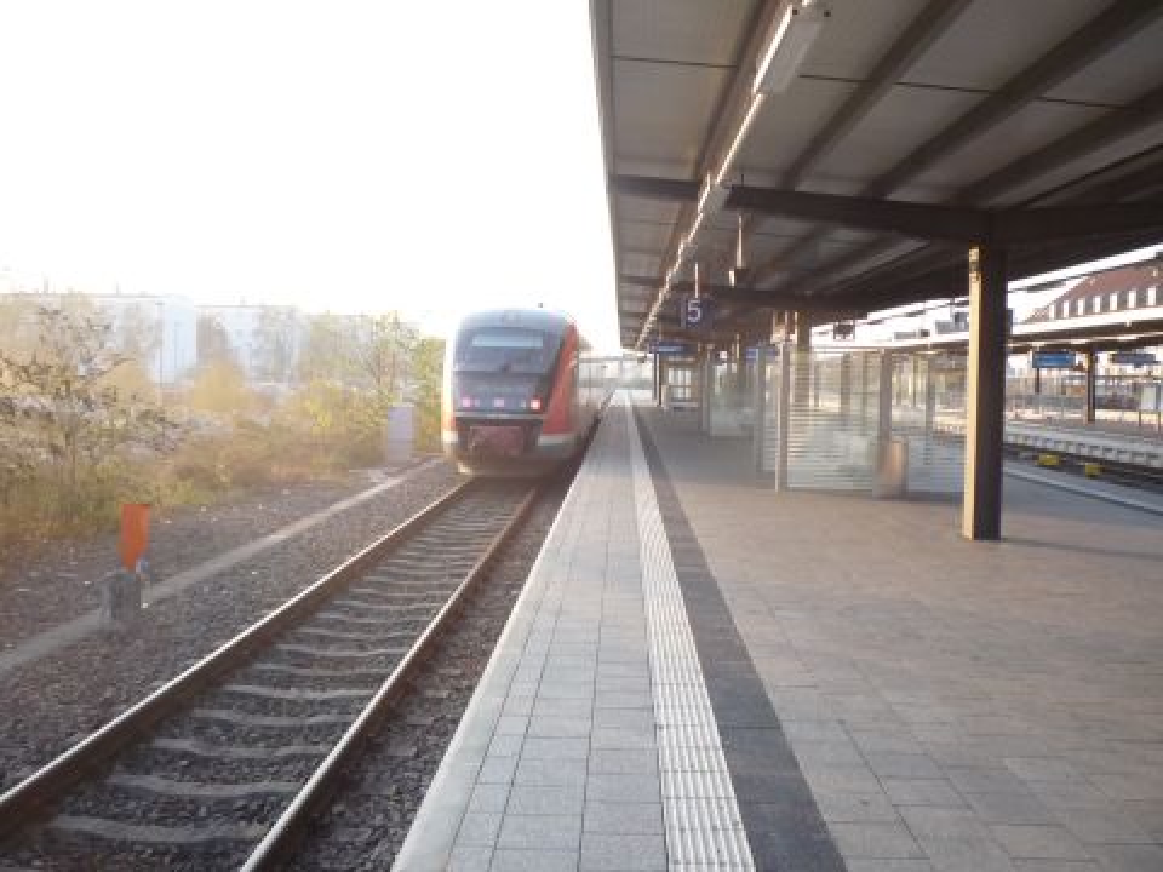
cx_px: 582
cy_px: 436
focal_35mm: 32
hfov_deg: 56.8
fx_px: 1075
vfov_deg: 44.2
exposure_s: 1/160
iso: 200
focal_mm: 5.2
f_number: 3.3
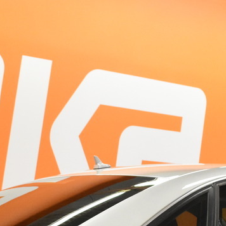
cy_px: 277
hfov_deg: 15.0
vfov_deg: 14.5
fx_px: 857
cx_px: 147
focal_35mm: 116
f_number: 4.5
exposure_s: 1/80
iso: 3200
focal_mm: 20
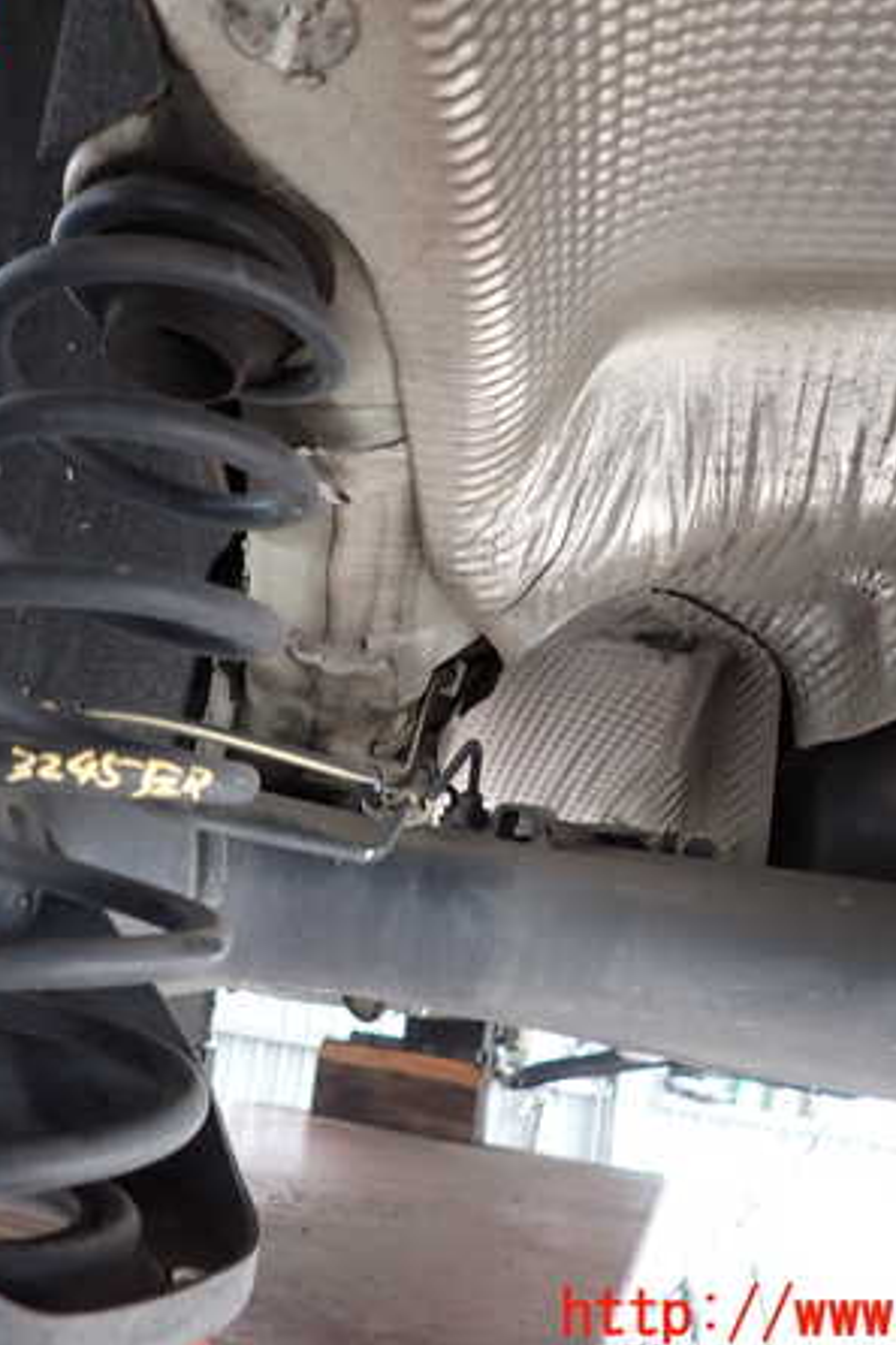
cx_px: 338
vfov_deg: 54.5
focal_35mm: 35
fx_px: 1308
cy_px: 676
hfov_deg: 37.6
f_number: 2
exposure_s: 1/40
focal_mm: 4.5
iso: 200
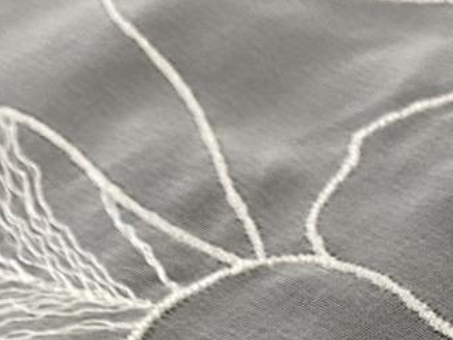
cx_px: 799
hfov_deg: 12.1
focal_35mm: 150
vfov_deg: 9.2
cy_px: 713
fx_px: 1964
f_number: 1.8
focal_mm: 4.25
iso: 80
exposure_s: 1/60
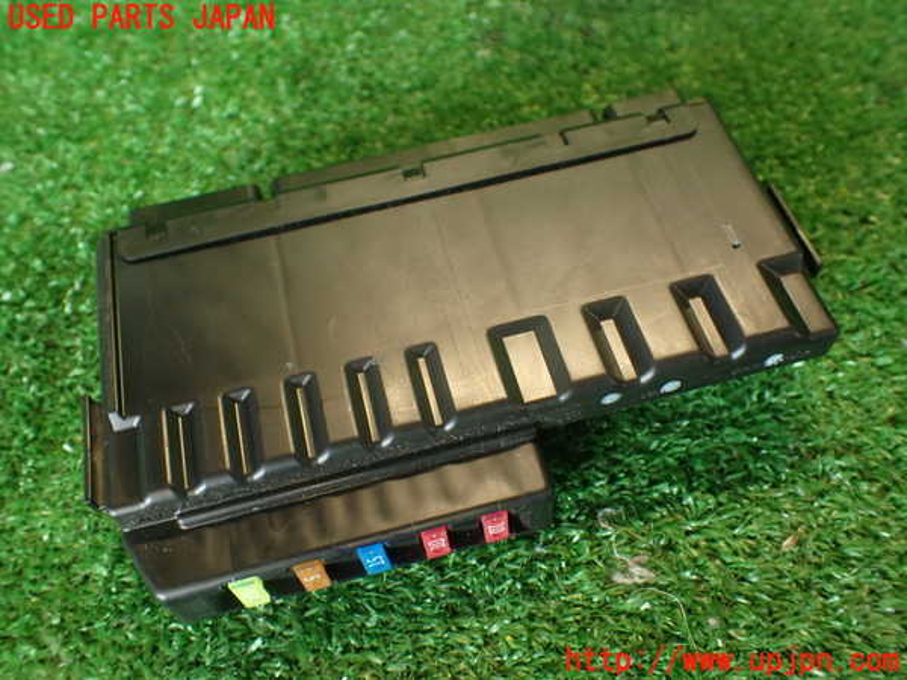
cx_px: 454
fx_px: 838
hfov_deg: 56.8
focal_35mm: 32
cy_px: 340
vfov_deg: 44.2
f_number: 2.4
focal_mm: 5.79
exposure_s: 1/30
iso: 200
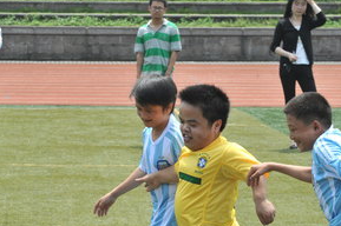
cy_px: 221
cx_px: 123
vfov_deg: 5.7
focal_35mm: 241
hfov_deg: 8.5
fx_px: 2280
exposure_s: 1/800
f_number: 14
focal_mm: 116
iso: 1600
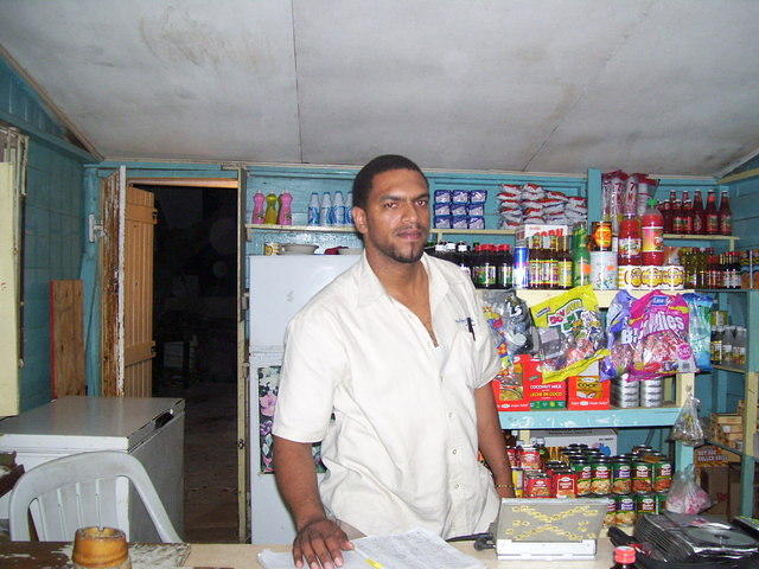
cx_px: 380
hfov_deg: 51.4
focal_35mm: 36
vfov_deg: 39.7
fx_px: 789
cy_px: 284
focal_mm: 6
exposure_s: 1/60
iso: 200
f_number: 2.7
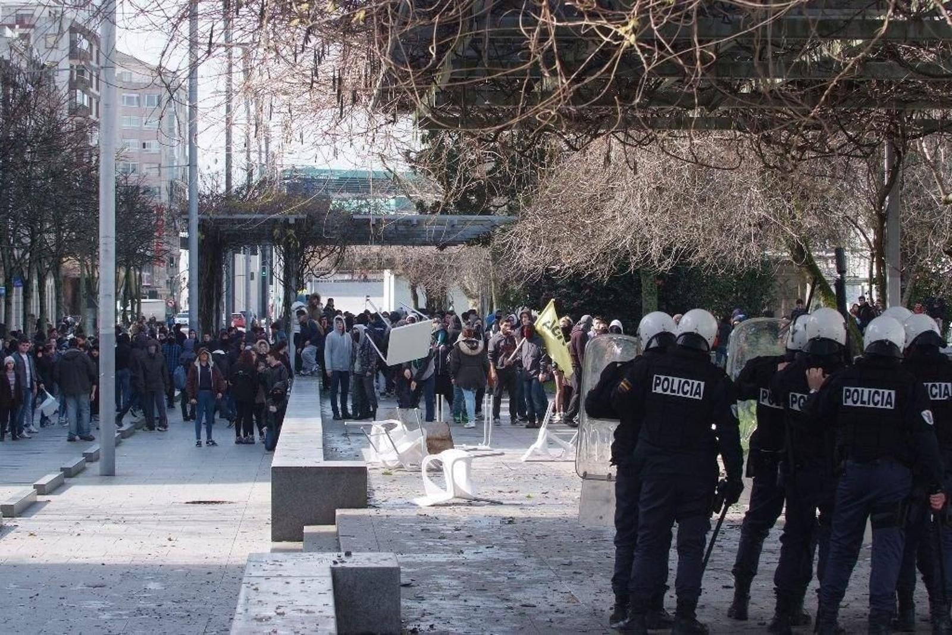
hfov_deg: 19.5
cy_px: 318
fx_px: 2777
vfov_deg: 13.0
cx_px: 476
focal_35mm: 105
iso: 500
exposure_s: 1/250
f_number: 6.3
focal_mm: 70
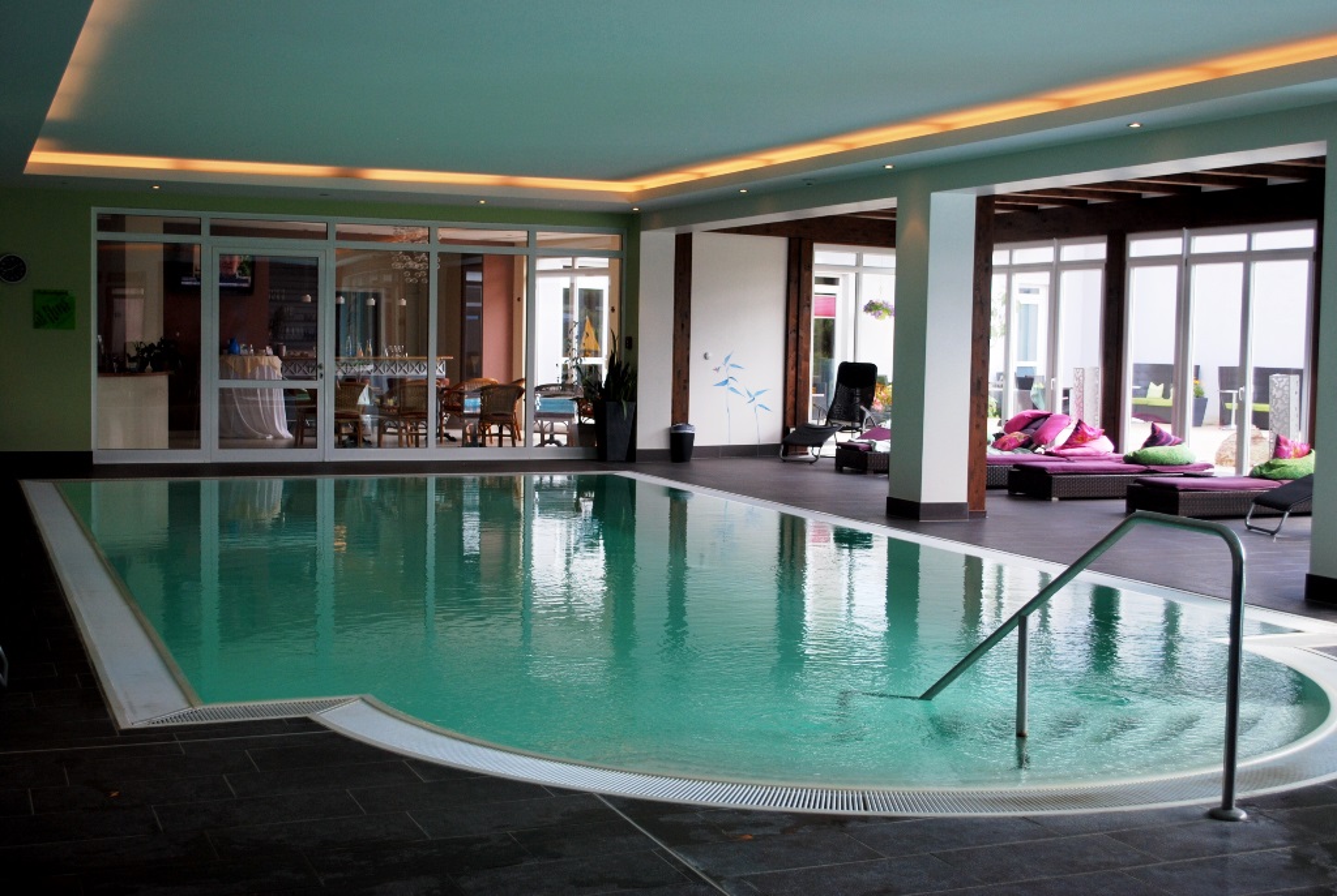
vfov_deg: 30.0
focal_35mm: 45
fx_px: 1674
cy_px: 448
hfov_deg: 43.5
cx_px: 668
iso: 200
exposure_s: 1/125
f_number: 4.5
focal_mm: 30
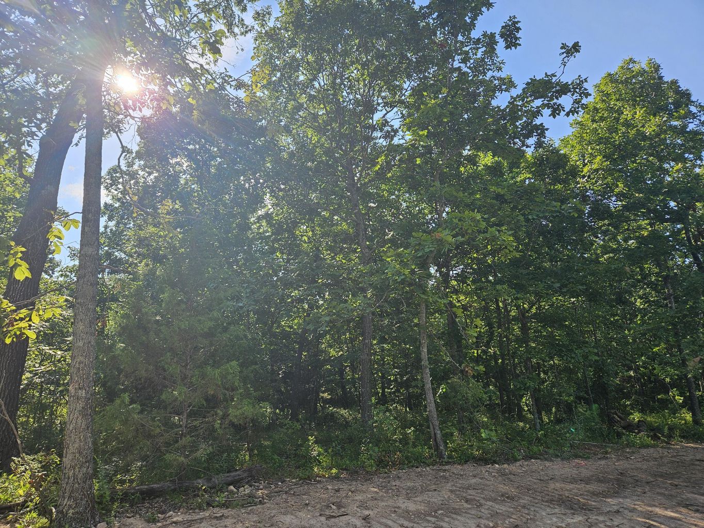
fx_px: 468
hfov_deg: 73.9
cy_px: 264
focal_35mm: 23
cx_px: 352
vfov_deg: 58.9
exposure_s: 1/752
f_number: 1.8
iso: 25
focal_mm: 5.4
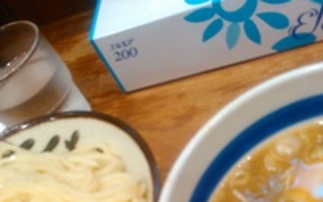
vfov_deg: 20.3
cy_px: 221
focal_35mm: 61
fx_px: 537
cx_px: 201
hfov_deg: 33.3
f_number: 2.4
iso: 200
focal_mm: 4
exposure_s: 1/16.7
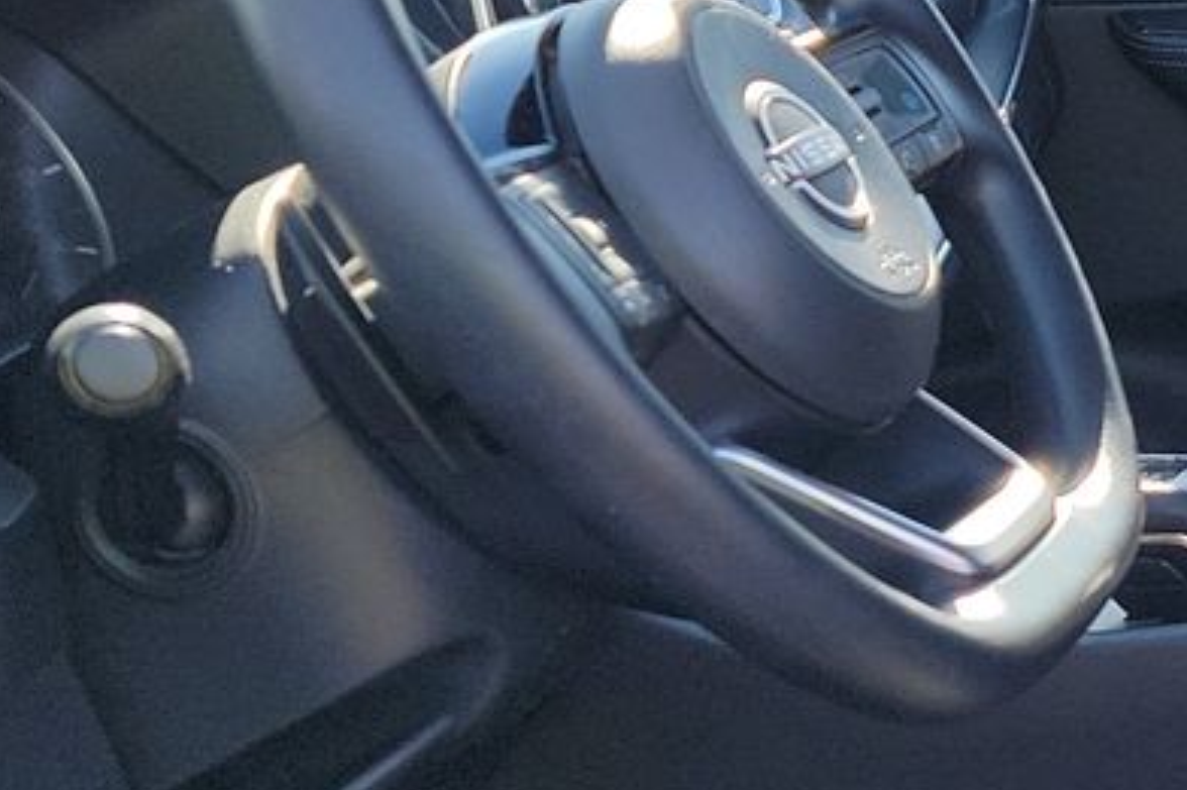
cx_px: 1923
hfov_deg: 17.4
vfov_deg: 13.4
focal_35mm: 102
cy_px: 496
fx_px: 3362
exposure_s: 1/119
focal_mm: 6.7
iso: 55
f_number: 1.8
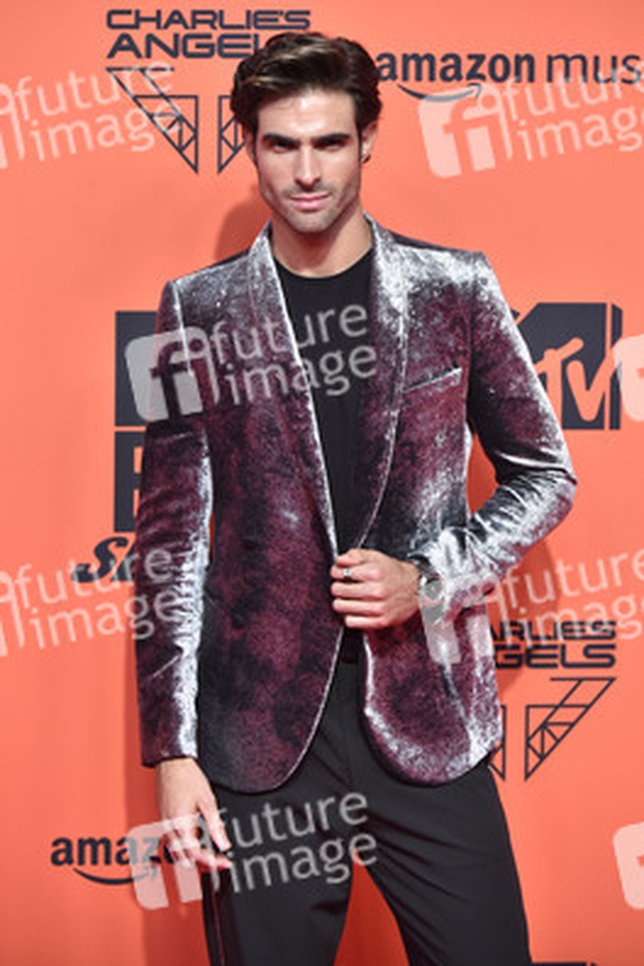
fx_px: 5420
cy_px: 485
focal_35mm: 202
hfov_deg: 6.8
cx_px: 322
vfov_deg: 10.2
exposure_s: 1/320
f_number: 3.5
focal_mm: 200
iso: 2500
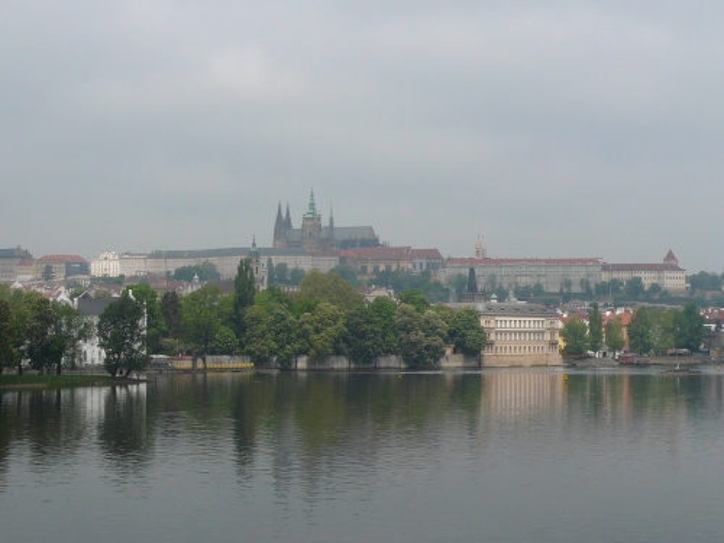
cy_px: 272
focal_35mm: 64
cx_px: 362
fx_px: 1339
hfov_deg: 30.3
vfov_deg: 22.9
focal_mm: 6.9
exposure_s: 1/250
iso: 100
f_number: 10
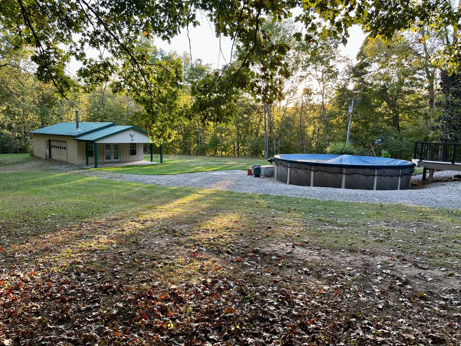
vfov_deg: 56.8
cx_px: 230
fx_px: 320
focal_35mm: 24
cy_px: 173
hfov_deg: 71.6
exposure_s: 1/161
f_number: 1.78
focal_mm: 6.86
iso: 80
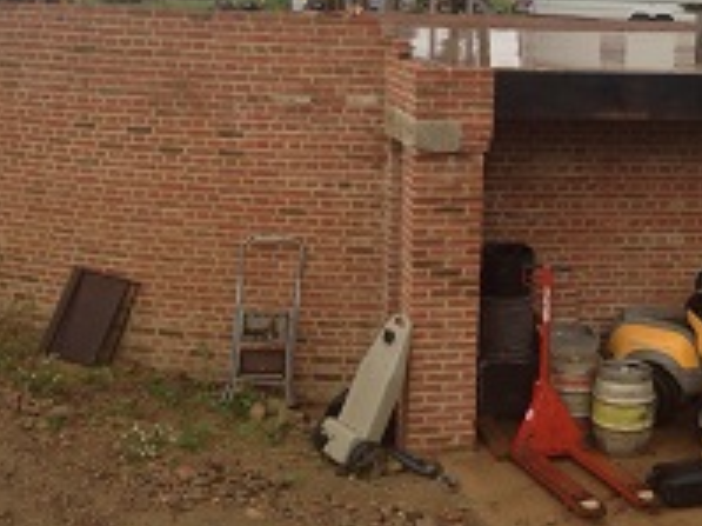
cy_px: 127
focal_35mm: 70
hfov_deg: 27.3
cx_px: 557
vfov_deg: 20.8
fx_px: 1419
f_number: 2.4
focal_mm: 4.12
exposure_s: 1/396
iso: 50
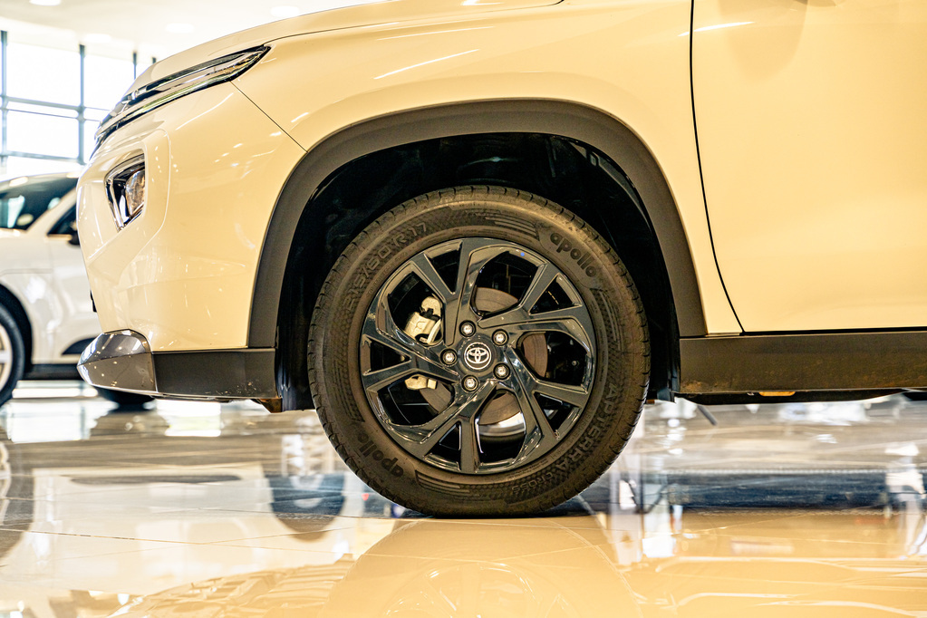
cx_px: 464
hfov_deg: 27.0
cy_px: 309
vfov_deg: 18.2
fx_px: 1931
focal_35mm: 75
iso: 200
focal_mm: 75
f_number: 4
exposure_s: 1/125
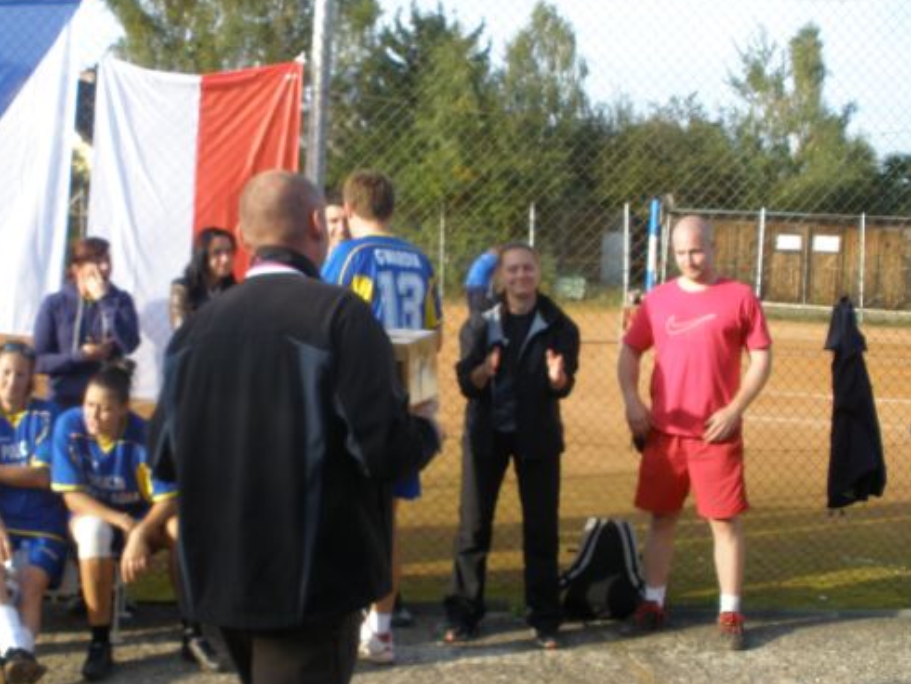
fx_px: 1238
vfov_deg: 30.9
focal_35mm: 47
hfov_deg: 40.1
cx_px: 333
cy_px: 344
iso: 80
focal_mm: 6.3
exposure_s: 1/125
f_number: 5.6
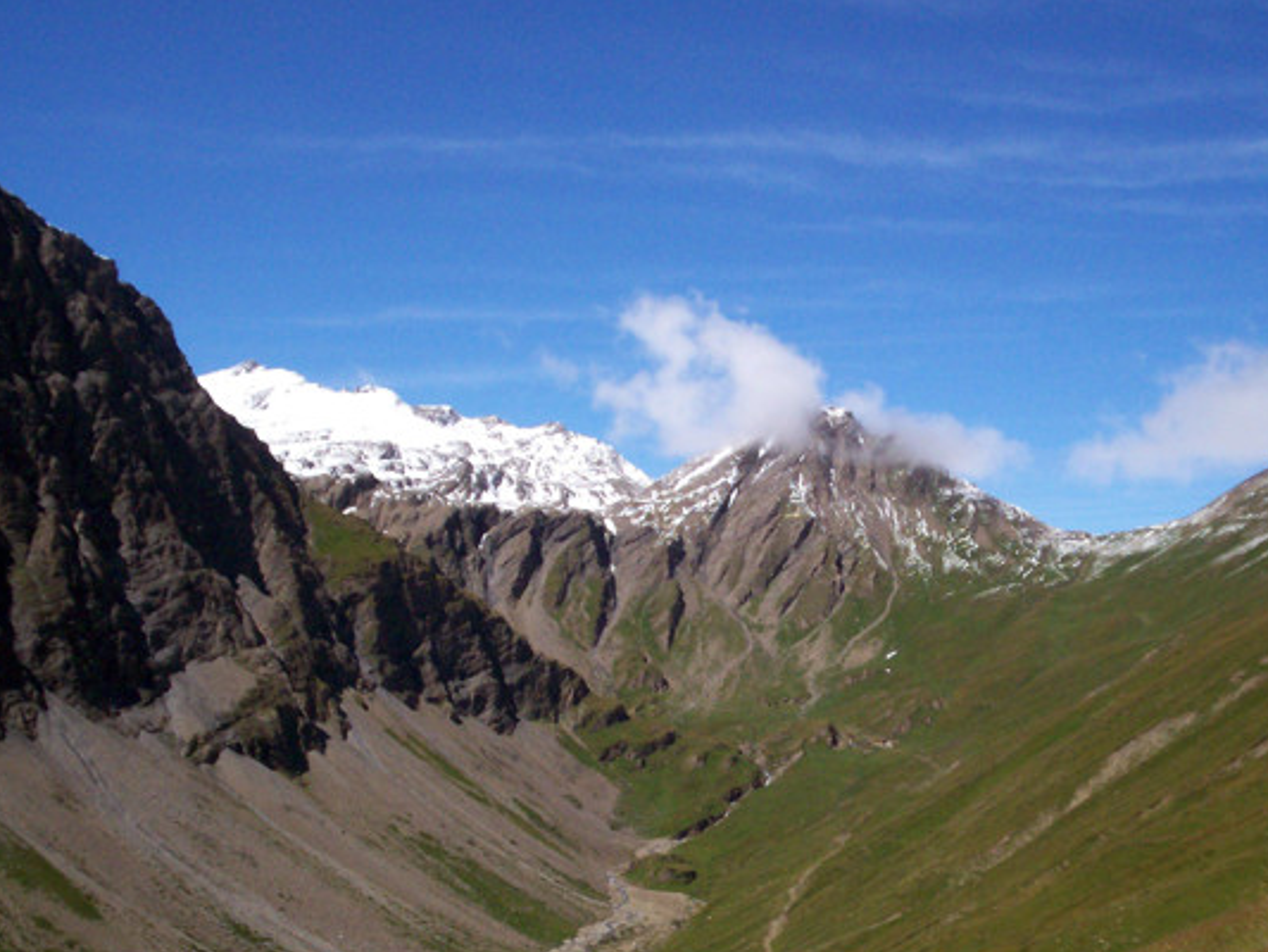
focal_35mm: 54
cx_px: 768
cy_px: 707
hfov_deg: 35.4
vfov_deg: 26.7
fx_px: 1978
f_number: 4.5
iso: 100
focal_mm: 5.9
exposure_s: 1/1225
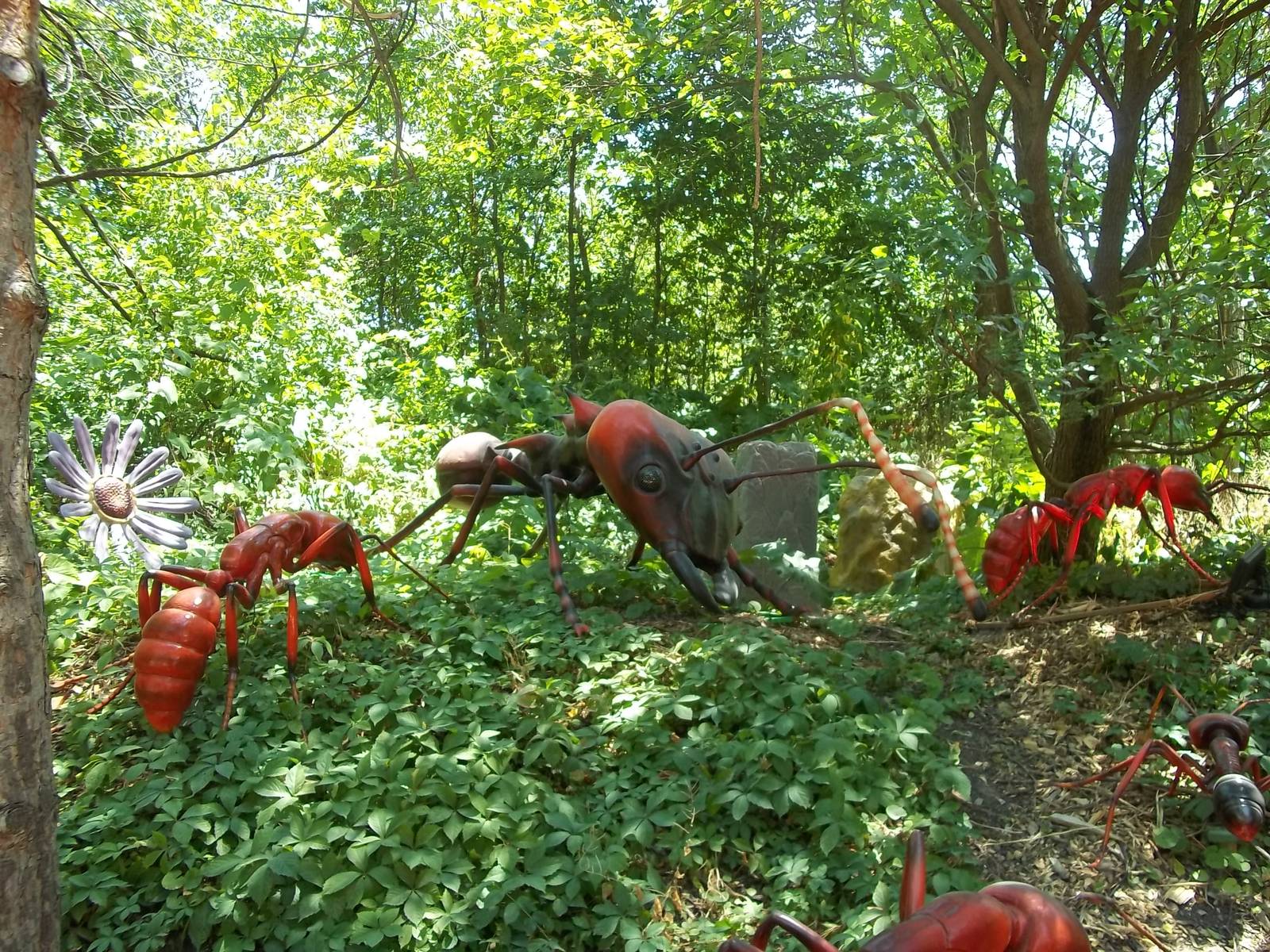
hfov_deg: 56.8
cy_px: 476
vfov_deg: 44.2
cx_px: 635
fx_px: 1174
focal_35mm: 32
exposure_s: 1/100
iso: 80
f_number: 2.9
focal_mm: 5.7
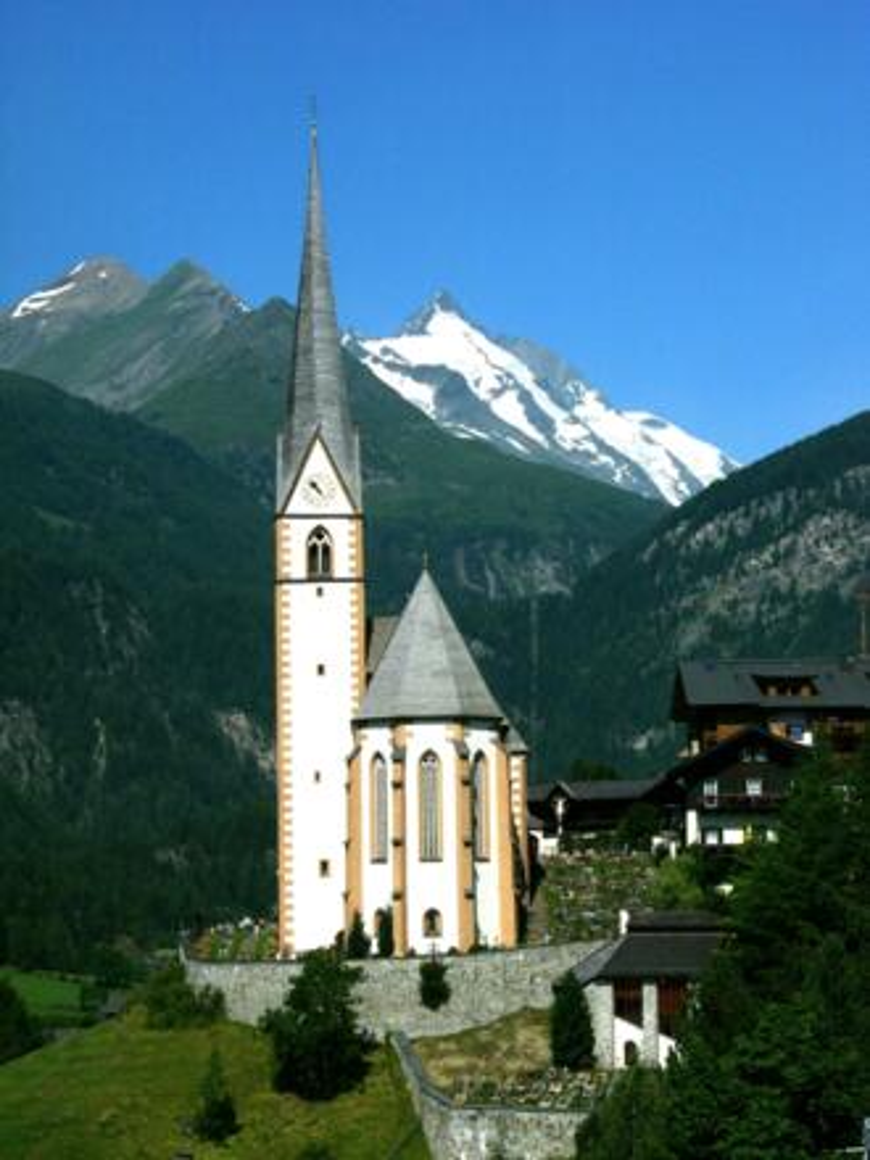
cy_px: 580
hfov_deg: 16.4
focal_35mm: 90
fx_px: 3016
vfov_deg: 21.8
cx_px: 435
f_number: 8
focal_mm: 22.5
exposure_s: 1/1300
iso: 100
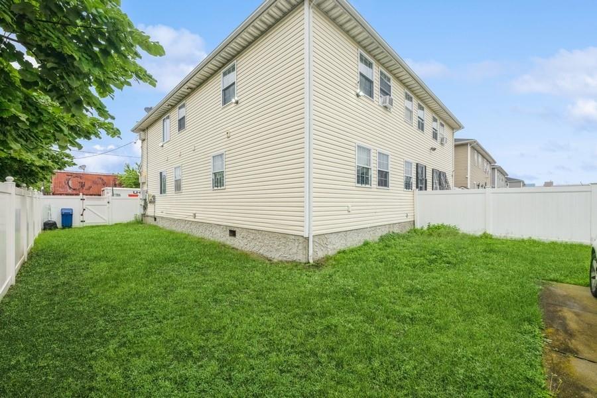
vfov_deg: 81.2
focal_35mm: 14
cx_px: 298
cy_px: 199
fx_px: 232
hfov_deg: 104.3
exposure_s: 1/250
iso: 400
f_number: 11
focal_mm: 14
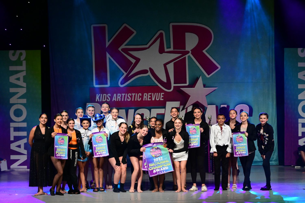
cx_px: 152
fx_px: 1059
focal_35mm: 125
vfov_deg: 11.0
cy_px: 102
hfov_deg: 16.4
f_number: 3.2
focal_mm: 125
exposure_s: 1/1000
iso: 3200
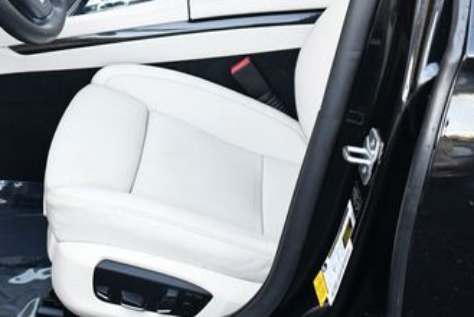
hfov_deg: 28.4
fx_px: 922
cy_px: 33
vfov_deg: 19.2
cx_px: 125
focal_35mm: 70
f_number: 3.5
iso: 800
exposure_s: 1/200
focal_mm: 18
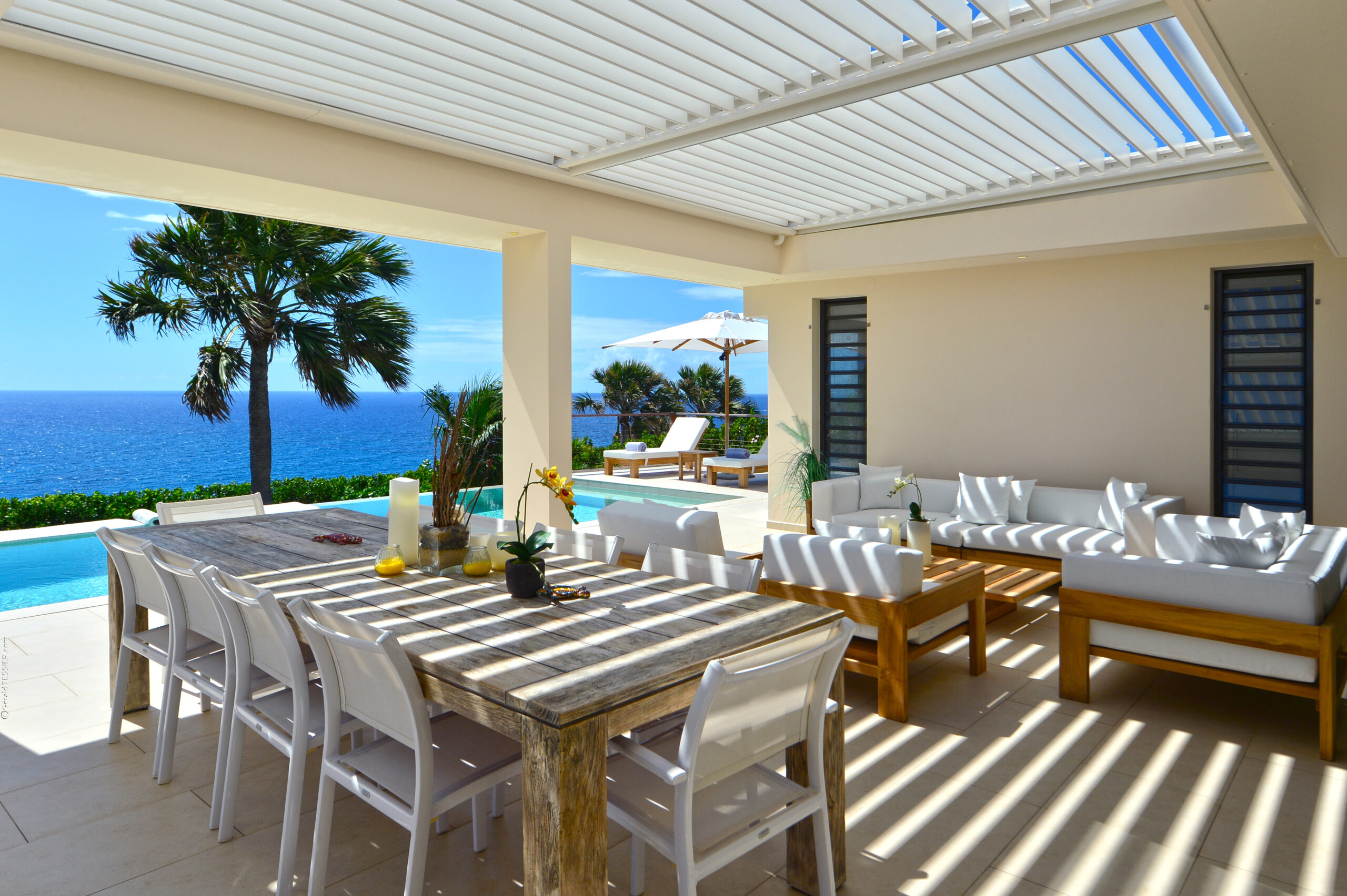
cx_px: 674
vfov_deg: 59.4
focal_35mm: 21
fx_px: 785
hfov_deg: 81.2
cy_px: 448
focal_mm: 21
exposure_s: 1/500
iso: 160
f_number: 9
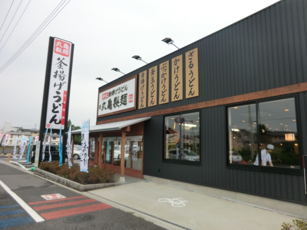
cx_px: 154
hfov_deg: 71.6
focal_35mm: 24
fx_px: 213
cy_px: 115
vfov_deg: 56.8
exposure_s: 1/200
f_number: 3.2
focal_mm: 4.3
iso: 80
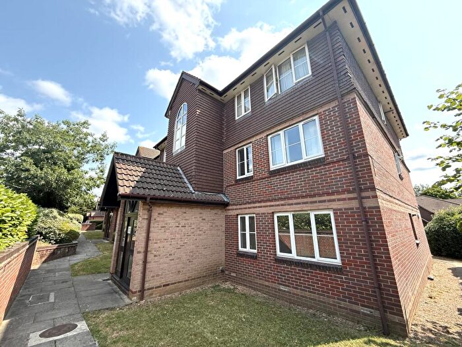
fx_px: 187
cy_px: 174
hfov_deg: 102.1
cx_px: 231
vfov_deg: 85.7
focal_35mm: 14
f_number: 2.2
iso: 64
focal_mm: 2.22
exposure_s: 1/651
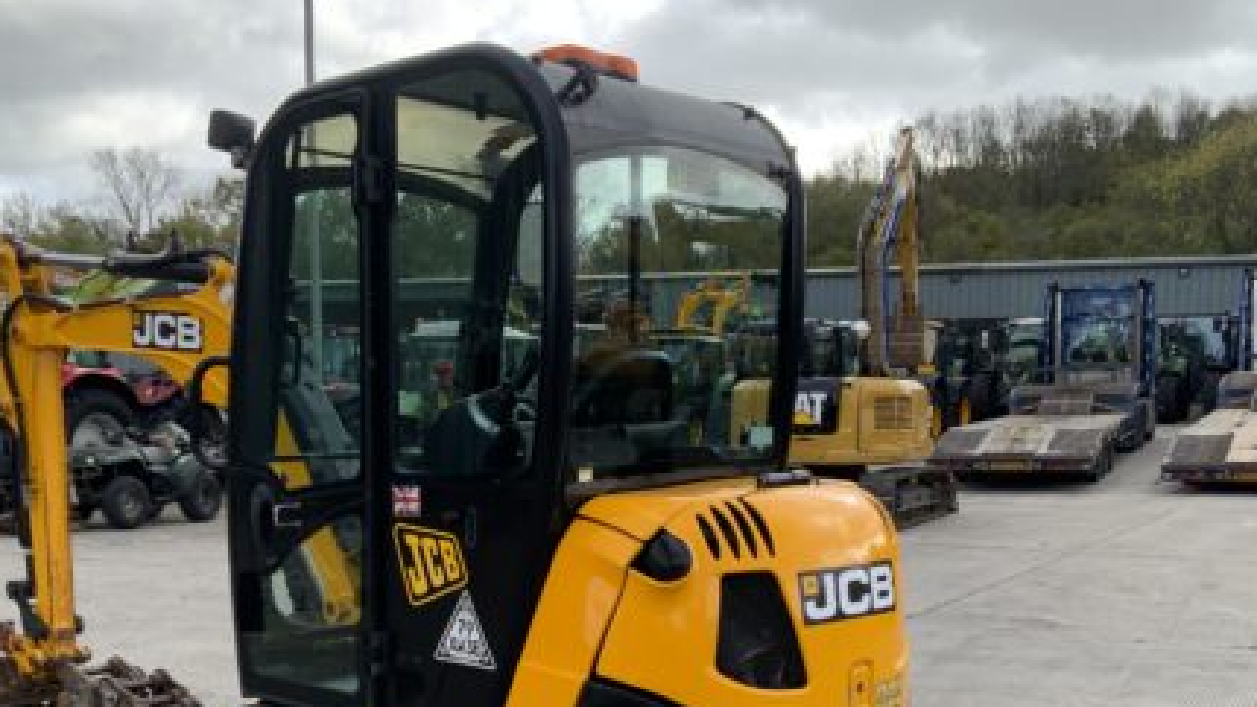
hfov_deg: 43.7
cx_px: 593
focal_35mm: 47
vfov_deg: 24.9
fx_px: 1567
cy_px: 596
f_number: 1.8
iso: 16
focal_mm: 3
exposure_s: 1/370
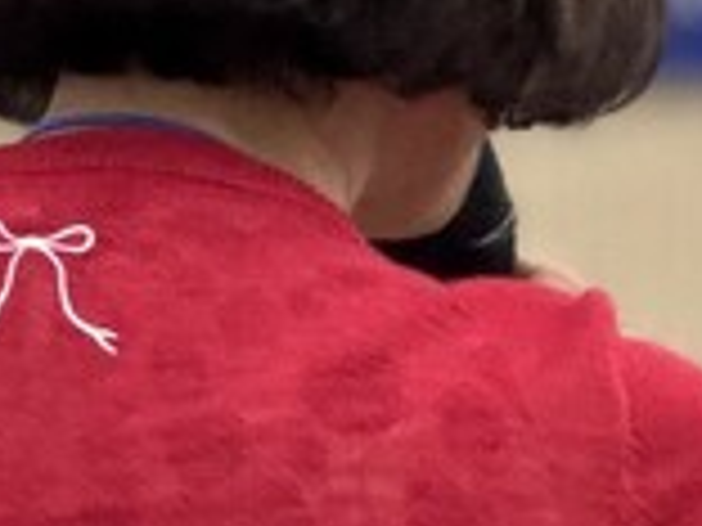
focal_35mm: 473
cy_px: 382
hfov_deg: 4.2
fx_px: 9592
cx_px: 369
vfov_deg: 3.1
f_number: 2.8
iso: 320
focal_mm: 9
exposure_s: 1/30
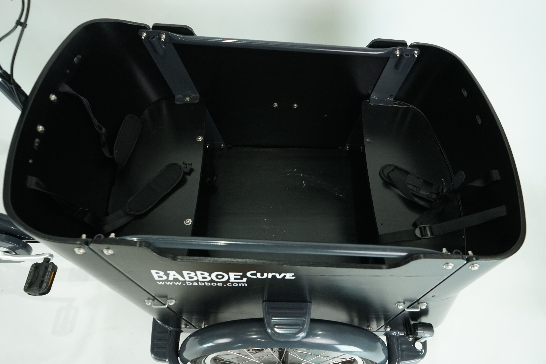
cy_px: 182
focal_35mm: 28
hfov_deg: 65.5
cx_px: 273
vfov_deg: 46.4
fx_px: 425
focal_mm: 28
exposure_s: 1/200
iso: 2500
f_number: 5.6
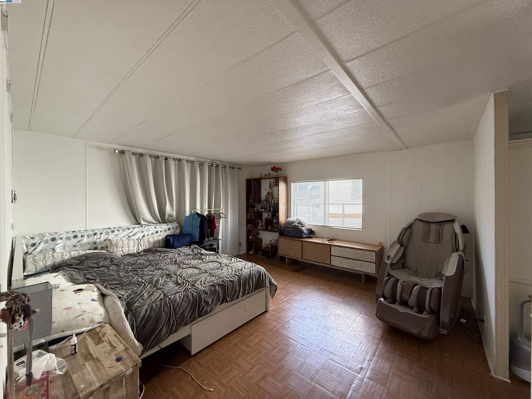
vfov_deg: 85.7
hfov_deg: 102.1
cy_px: 200
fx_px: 215
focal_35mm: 14
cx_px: 266
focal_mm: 2.22
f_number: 2.2
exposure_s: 1/99
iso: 250
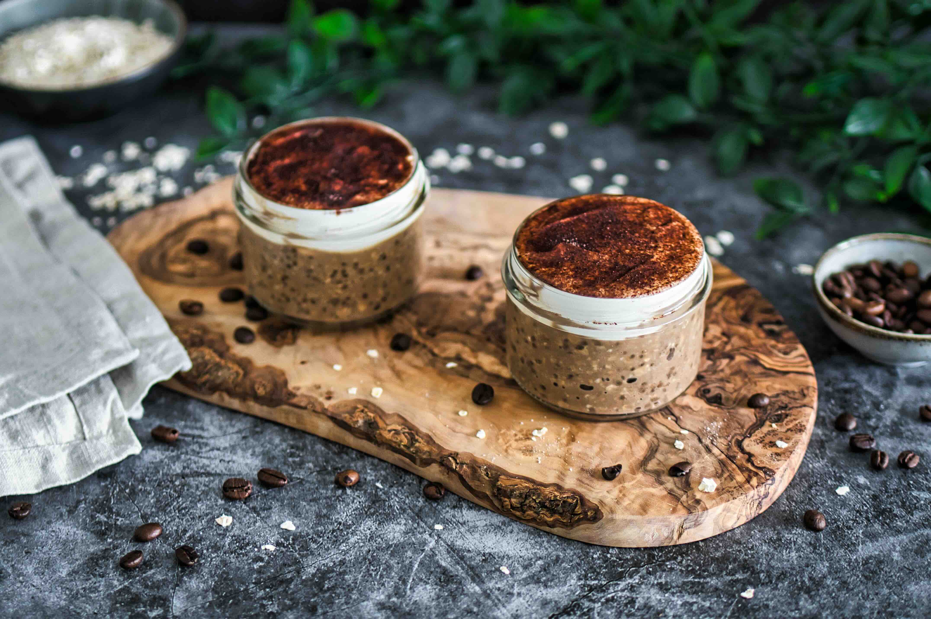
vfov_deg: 19.4
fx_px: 1809
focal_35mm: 70
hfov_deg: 28.9
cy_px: 310
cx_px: 466
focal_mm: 35
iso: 450
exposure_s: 1/80
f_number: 1.8
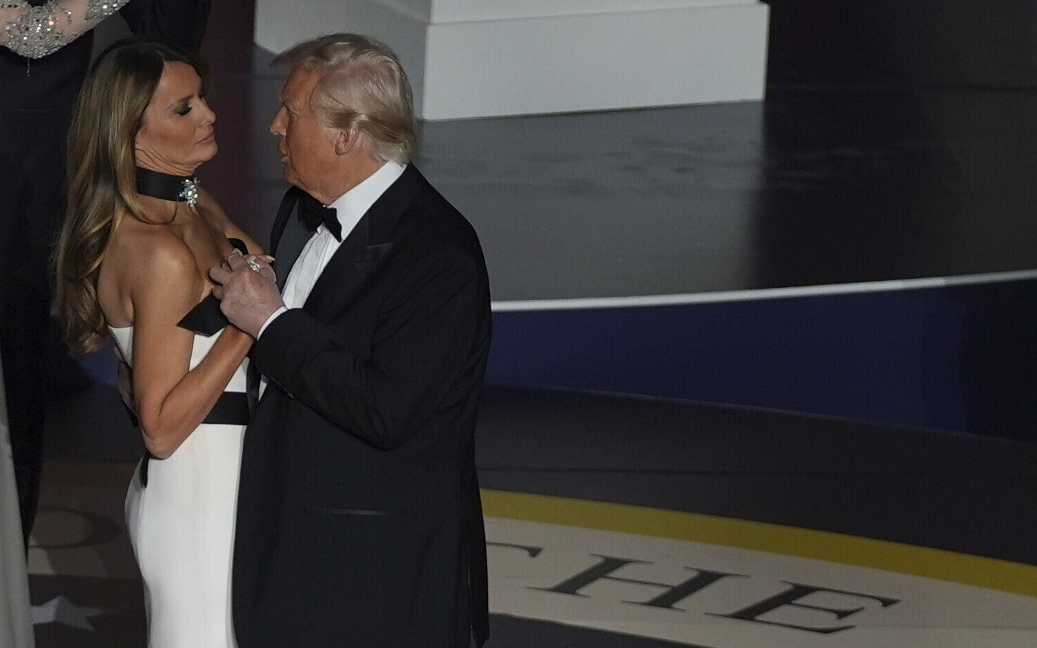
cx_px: 203
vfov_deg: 2.2
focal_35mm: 600
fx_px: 16957
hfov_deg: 3.5
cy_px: 693
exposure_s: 1/320
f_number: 2.8
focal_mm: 146
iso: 800
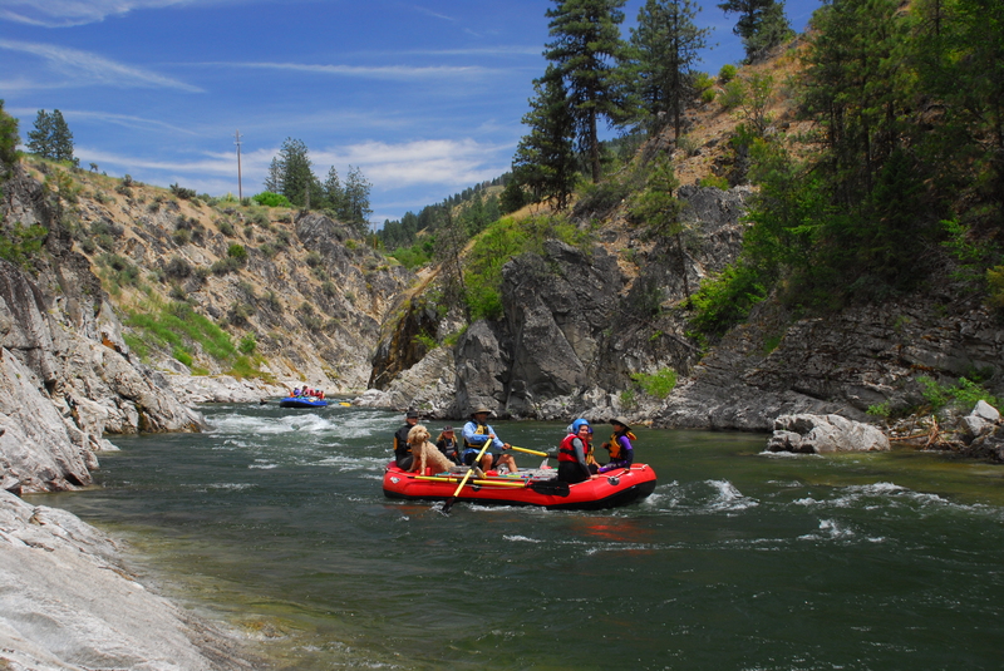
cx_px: 502
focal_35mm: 46
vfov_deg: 29.0
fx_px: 1298
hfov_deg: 42.3
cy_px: 336
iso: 320
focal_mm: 31
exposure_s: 1/250
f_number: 5.6
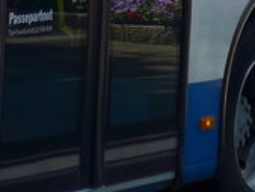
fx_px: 2300
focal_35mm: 312
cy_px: -299
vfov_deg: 4.6
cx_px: 66
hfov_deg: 6.3
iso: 80
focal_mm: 9
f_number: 2.8
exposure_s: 1/500
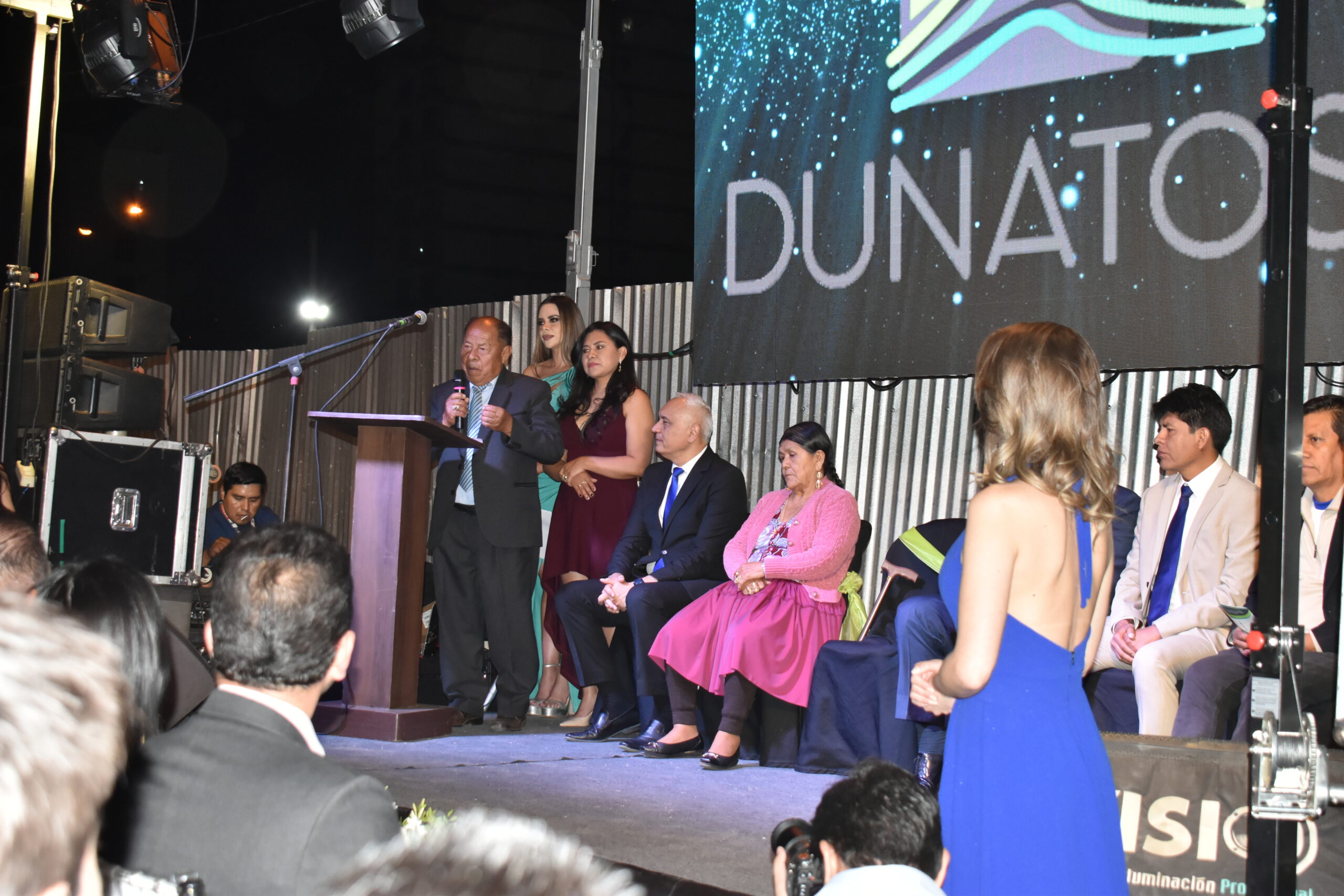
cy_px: 448
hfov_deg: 37.8
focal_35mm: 52
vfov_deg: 25.8
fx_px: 1960
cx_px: 672
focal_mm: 35
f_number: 5.6
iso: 1250
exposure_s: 1/160
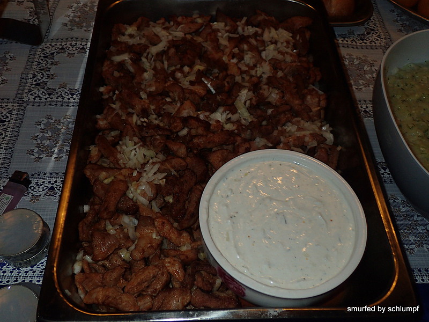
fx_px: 434
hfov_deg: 52.6
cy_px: 161
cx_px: 214
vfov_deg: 40.7
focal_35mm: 35
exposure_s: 1/30
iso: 200
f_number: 7.1
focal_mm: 6.42
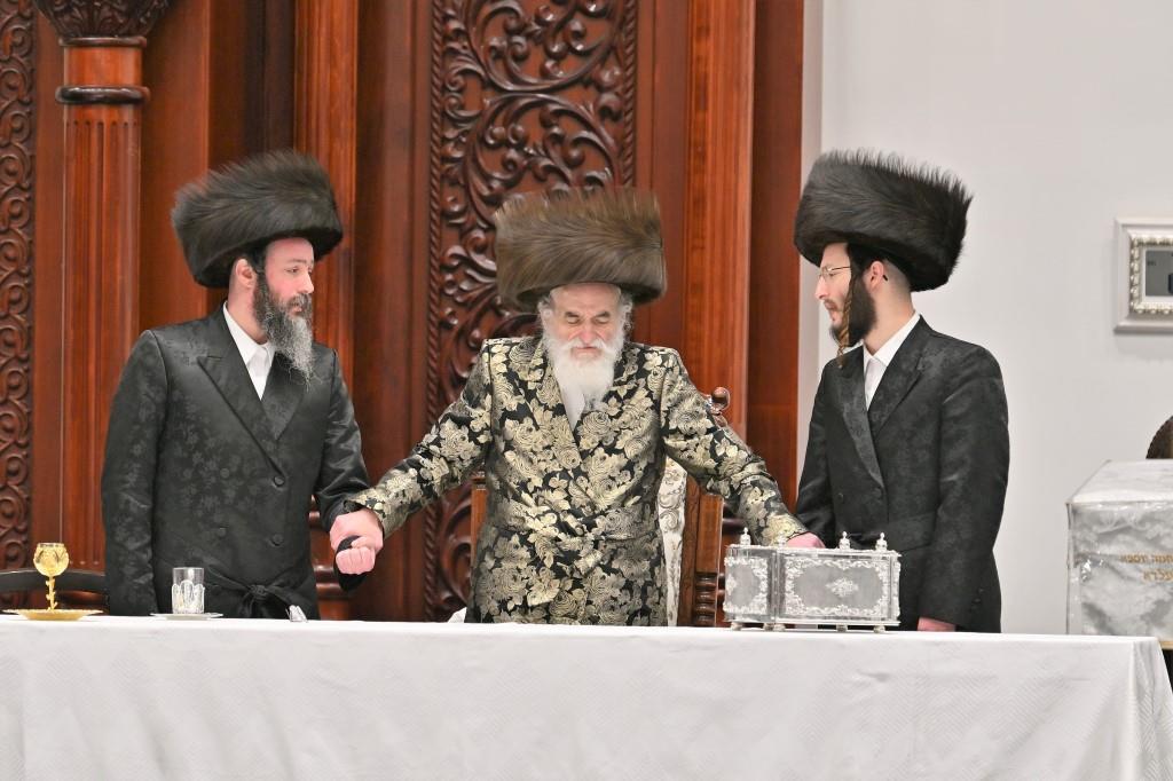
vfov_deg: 6.3
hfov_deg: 9.5
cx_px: 586
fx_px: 7068
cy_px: 390
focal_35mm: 217
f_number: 2.8
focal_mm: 145
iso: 200
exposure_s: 1/400
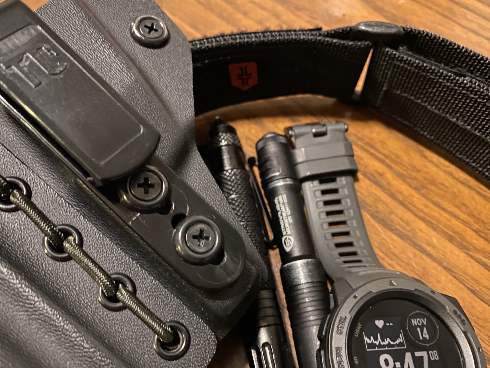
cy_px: 191
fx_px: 382
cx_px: 238
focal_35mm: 27
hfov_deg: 65.3
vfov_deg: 51.3
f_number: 1.8
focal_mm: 4.25
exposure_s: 1/10
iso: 500
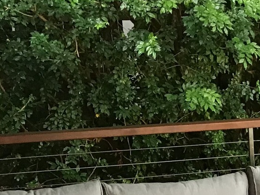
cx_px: 328
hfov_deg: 16.5
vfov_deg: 12.2
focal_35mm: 113
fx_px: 849
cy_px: 337
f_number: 2.4
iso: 64
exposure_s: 1/33
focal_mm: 3.3
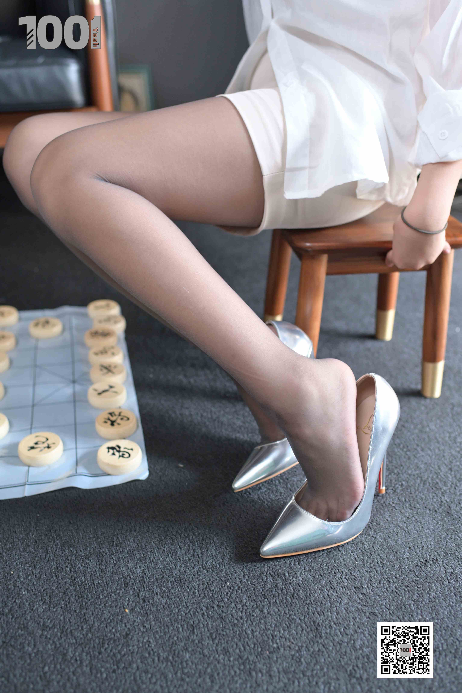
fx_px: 674
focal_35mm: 35
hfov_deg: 37.9
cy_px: 346
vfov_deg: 54.4
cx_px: 231
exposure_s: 1/200
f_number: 3.2
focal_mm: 35
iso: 800
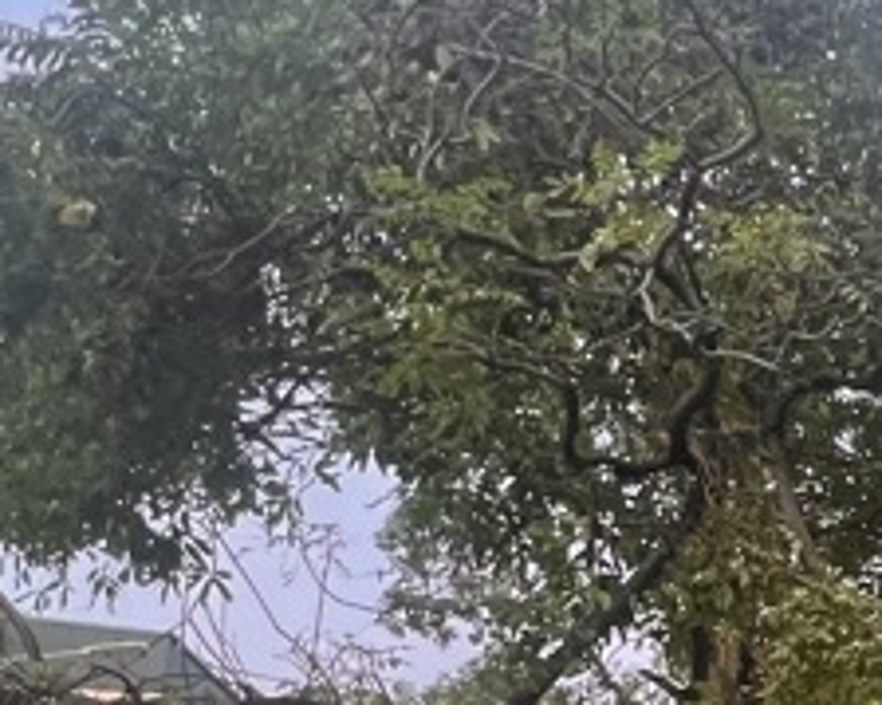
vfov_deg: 22.0
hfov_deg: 27.2
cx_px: 1146
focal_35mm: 58
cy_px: 1044
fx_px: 1513
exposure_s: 1/50
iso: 320
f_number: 1.8
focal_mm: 1.57
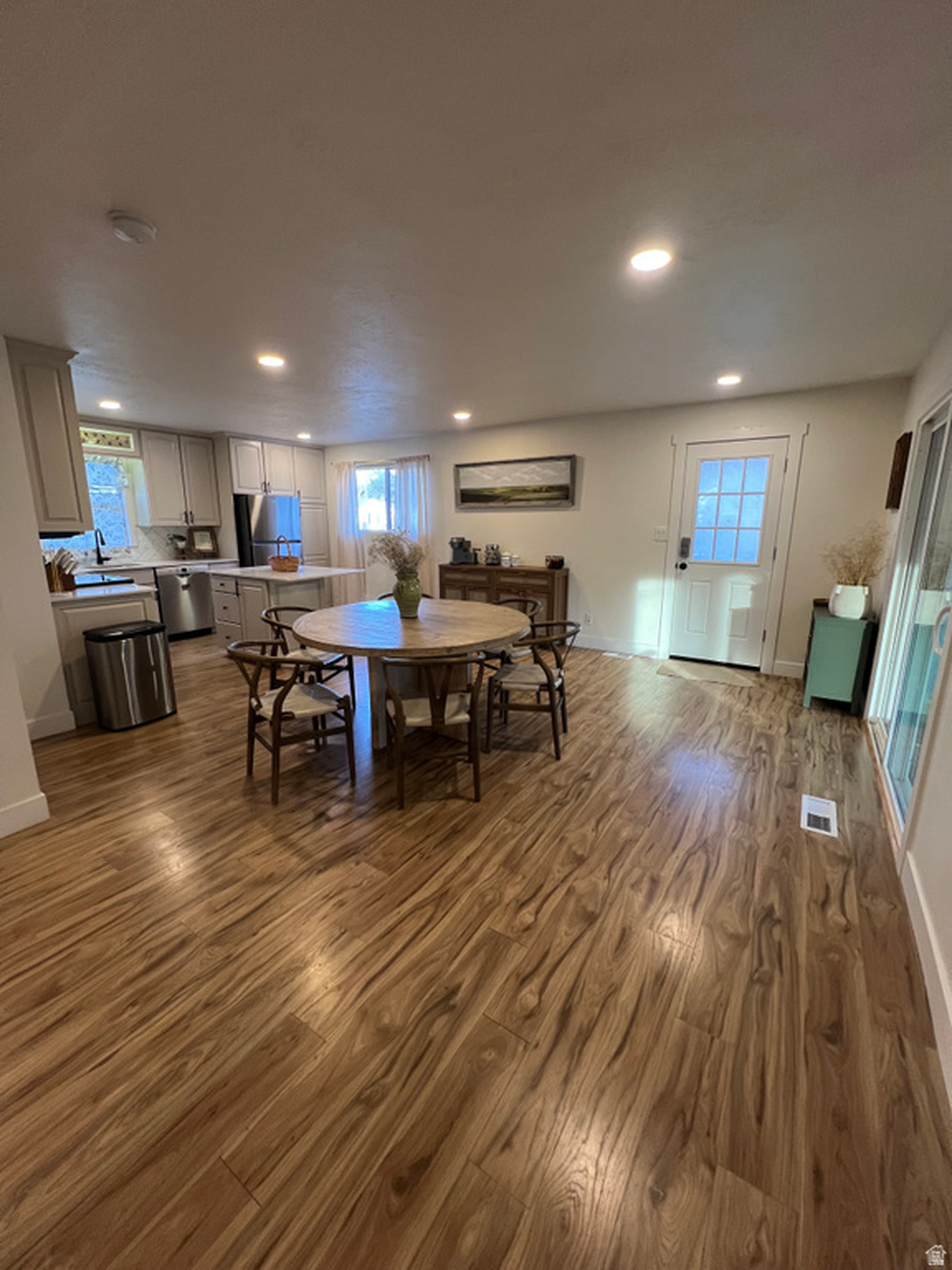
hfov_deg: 89.9
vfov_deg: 106.2
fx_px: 477
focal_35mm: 13
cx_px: 476
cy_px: 635
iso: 160
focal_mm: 1.57
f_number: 1.8
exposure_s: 1/60
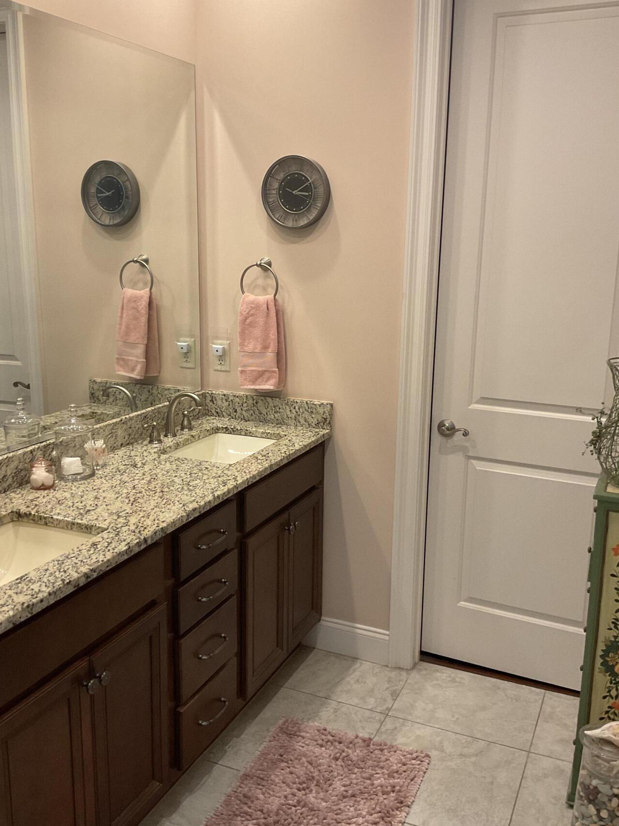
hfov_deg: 41.8
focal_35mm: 34
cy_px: 405
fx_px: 811
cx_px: 297
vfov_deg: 54.0
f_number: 1.8
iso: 80
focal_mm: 3
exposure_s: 1/60
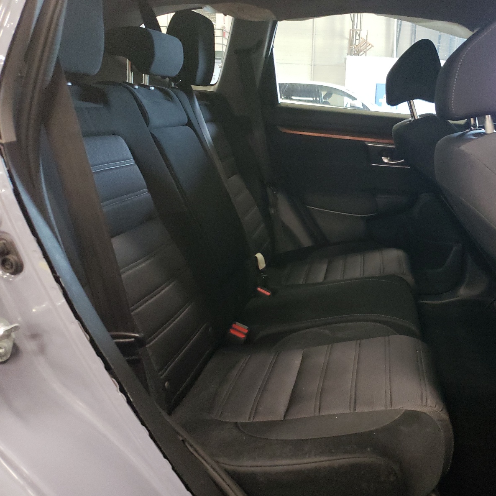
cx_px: 318
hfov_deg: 51.8
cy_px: 251
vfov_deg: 52.5
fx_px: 503
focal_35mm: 31
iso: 471
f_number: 1.5
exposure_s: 1/30
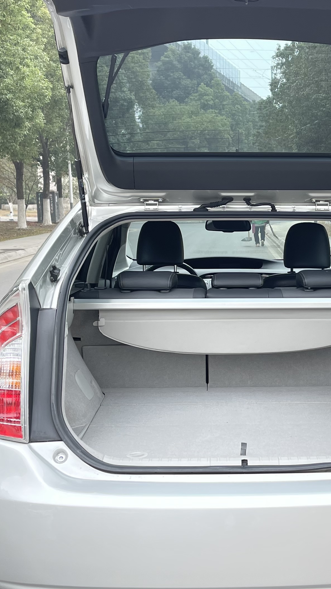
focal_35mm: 54
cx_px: 254
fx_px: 842
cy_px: 274
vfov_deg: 38.5
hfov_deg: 22.0
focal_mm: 5.1
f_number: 1.6
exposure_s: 1/284
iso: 32
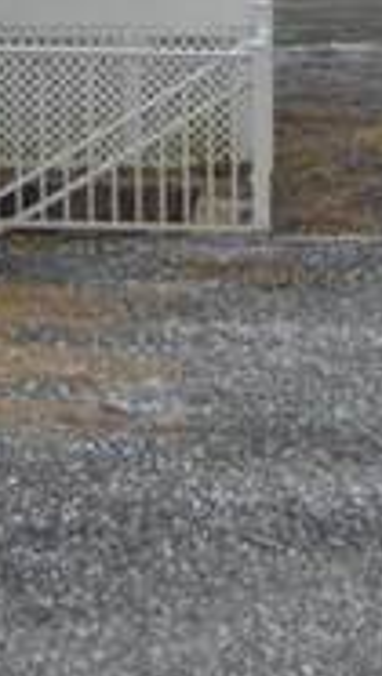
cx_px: -222
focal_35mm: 216
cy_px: -322
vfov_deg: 9.7
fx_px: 3879
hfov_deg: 5.6
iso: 100
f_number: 3.5
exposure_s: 1/800
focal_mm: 20
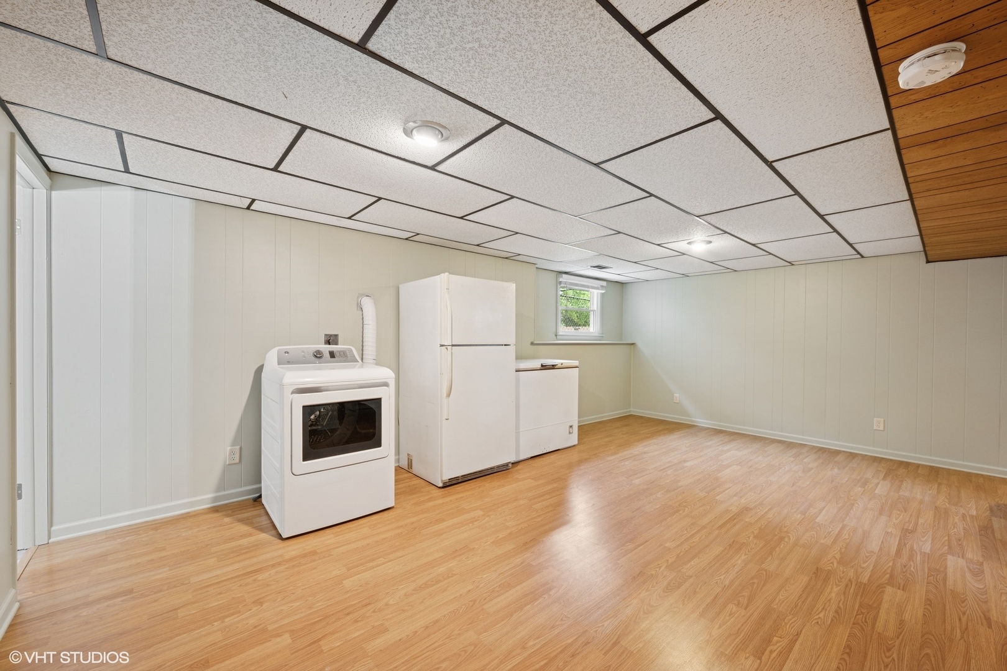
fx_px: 392
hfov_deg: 104.3
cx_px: 504
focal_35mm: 14
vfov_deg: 81.2
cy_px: 336
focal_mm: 14
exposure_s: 1/1.25
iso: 200
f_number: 9
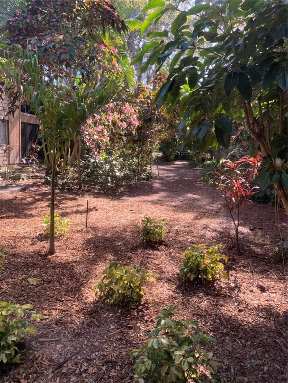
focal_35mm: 26
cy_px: 192
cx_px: 144
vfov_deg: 67.3
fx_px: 288
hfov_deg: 53.1
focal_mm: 4.25
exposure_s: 1/121
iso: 64
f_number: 1.8
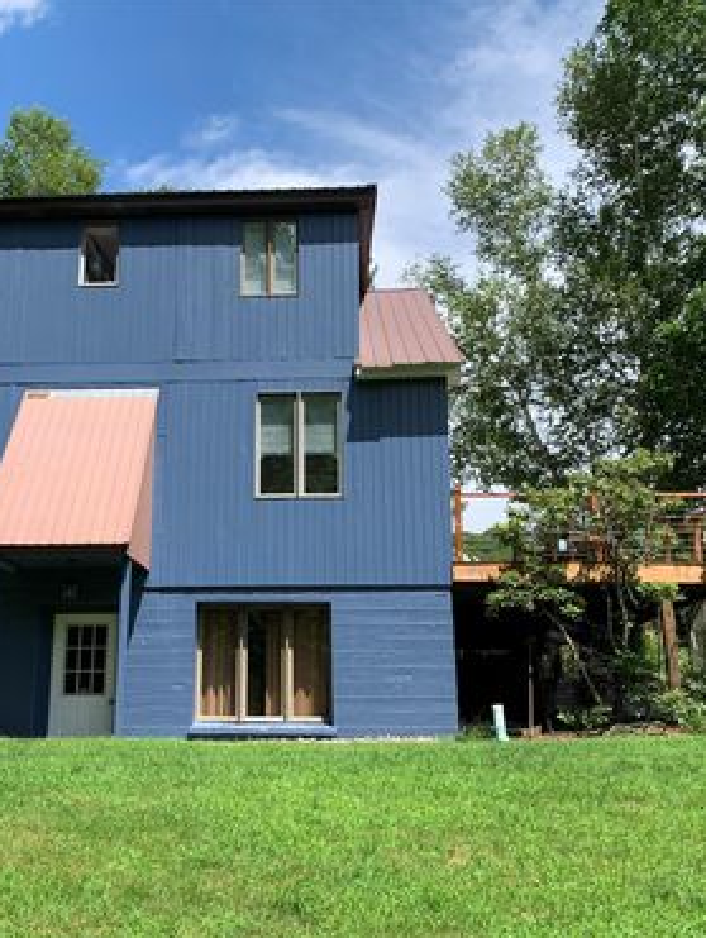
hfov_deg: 40.7
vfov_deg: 52.6
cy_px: 472
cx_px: 299
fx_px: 950
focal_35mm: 35
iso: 25
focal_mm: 4.25
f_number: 1.8
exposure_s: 1/1332
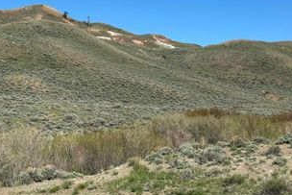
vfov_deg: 16.5
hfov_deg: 24.5
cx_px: 82
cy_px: 34
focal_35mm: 82
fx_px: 665
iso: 64
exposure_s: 1/5848
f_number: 1.78
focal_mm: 6.76
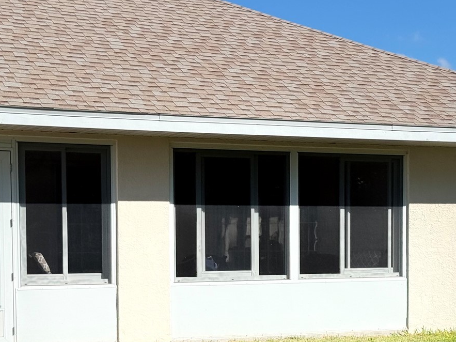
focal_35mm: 87
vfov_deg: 16.8
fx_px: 1146
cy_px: 292
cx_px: 233
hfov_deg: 22.5
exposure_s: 1/7143
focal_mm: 6.76
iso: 64
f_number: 1.78
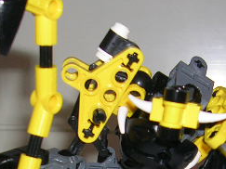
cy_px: 199
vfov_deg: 14.4
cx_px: 130
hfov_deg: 19.6
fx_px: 653
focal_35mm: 100
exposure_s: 1/60.1
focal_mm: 5.8
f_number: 2.8
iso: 50
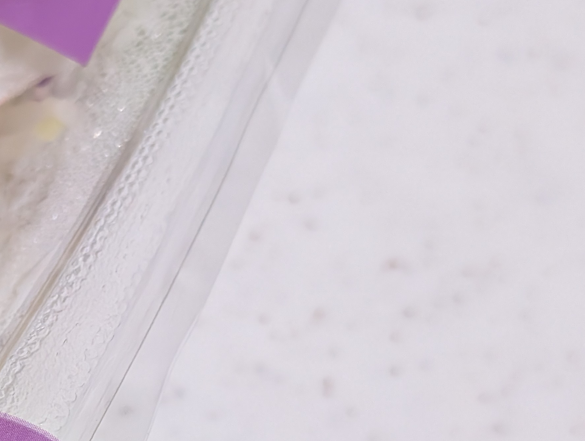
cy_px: 491
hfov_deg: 17.0
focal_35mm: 113
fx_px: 1912
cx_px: -19
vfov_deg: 12.9
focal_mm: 6.9
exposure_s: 1/246
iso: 511
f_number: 1.68
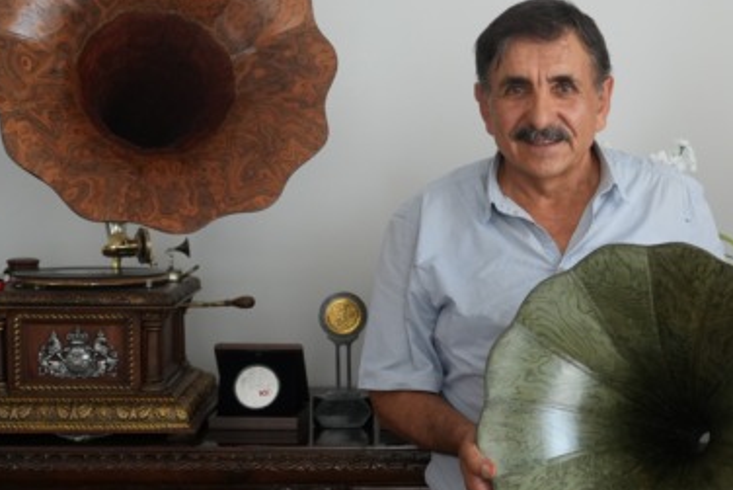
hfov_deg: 25.8
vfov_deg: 17.7
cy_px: 244
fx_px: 1568
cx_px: 589
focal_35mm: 77
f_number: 4
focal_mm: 46
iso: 2500
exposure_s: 1/320
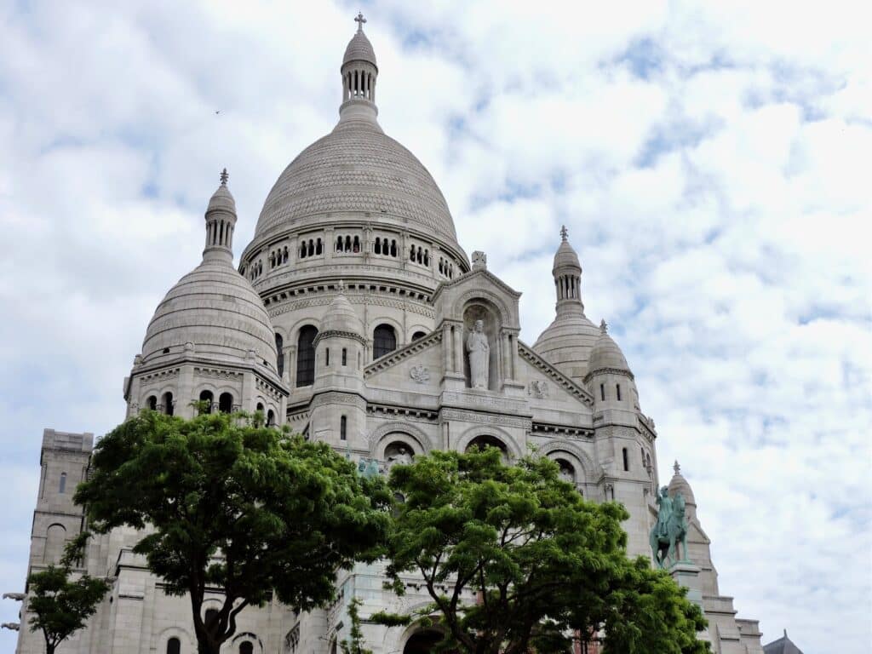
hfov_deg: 40.4
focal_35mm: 47
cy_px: 327
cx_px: 436
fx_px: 1184
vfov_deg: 30.9
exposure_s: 1/800
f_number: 3.5
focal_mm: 8.4
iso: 100
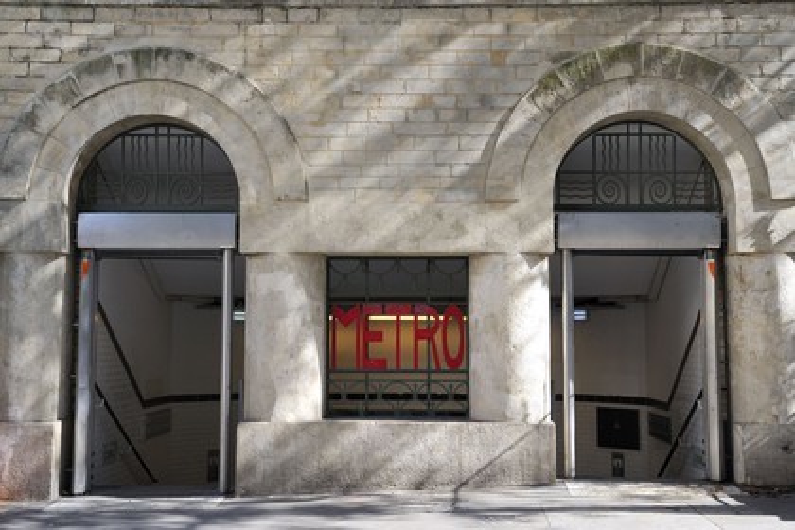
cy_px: 265
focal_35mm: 45
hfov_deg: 43.6
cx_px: 398
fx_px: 994
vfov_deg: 29.9
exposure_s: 1/160
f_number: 5
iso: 200
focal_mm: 45
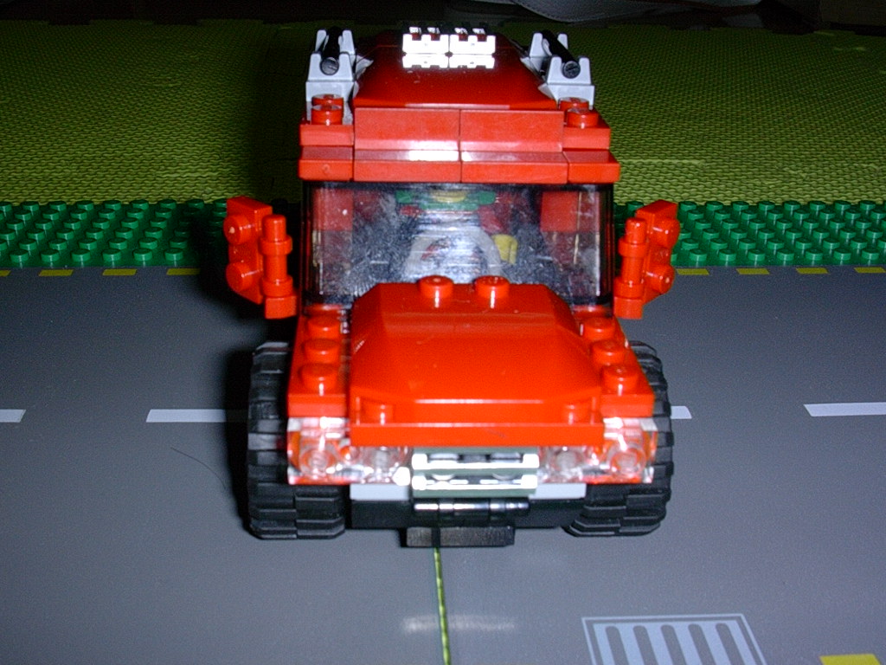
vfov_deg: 32.2
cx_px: 443
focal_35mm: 45
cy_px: 332
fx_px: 1152
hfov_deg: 42.1
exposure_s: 1/64
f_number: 5.8
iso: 70
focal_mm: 6.7
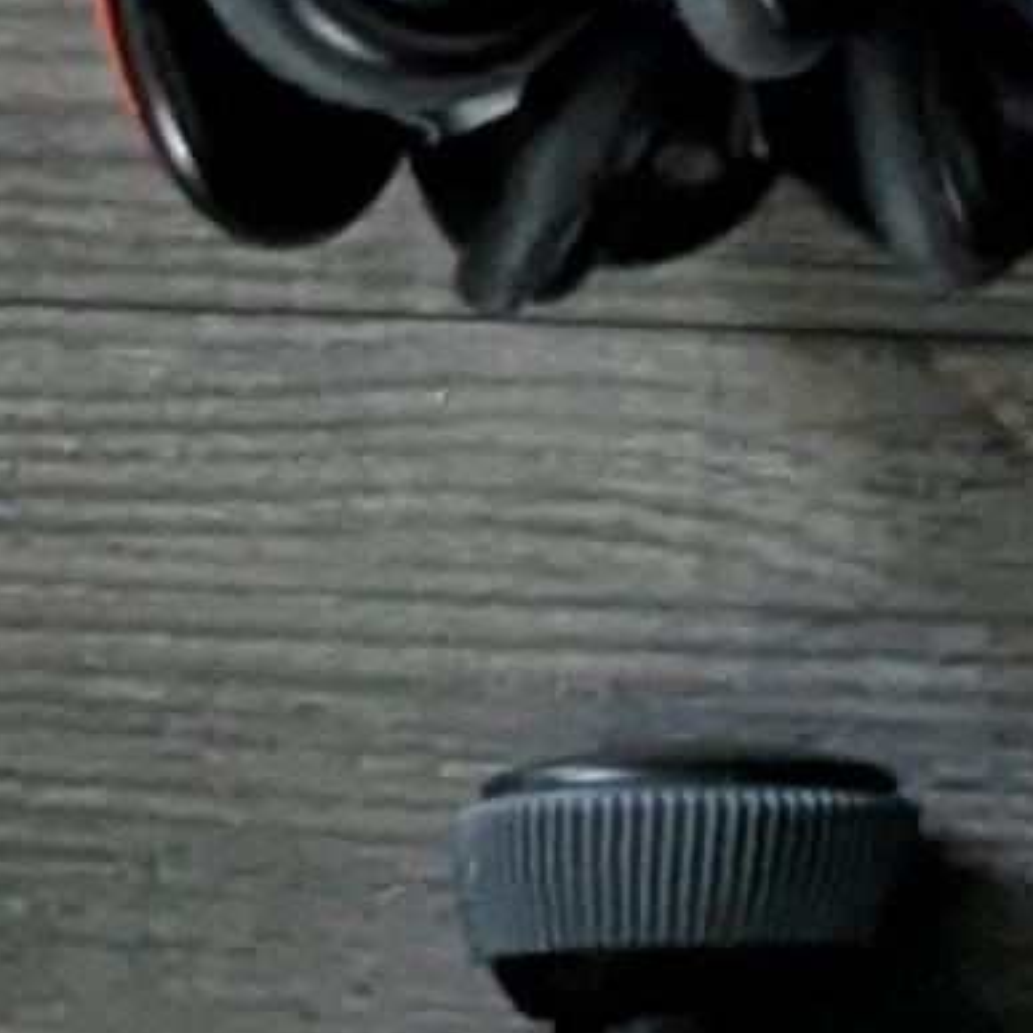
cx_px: 3630
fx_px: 7563
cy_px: -1423
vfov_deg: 7.3
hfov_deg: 6.7
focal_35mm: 224
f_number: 1.85
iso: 2907
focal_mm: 6.81
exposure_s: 1/61.5
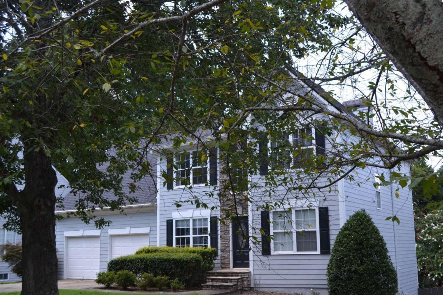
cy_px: 158
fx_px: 504
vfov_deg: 32.6
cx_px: 251
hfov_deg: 47.3
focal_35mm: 41
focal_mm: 24
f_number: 5.6
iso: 110
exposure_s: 1/125
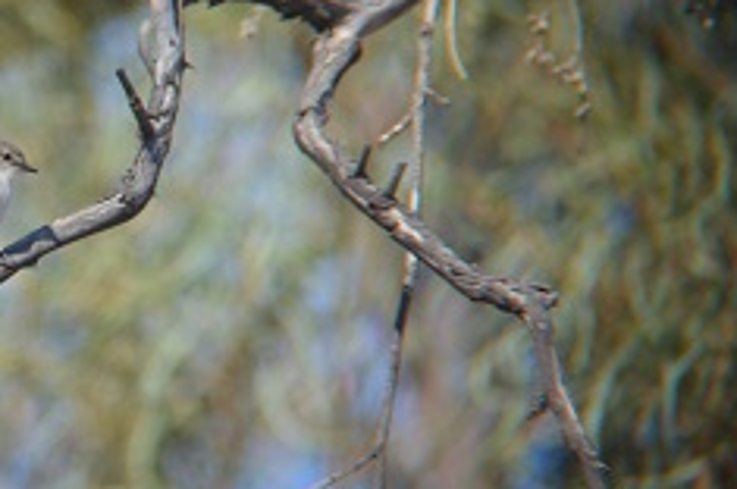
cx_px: 6
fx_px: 13064
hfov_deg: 3.2
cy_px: 136
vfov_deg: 2.1
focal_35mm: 639
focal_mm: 200
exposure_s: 1/1000
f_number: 5.6
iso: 500
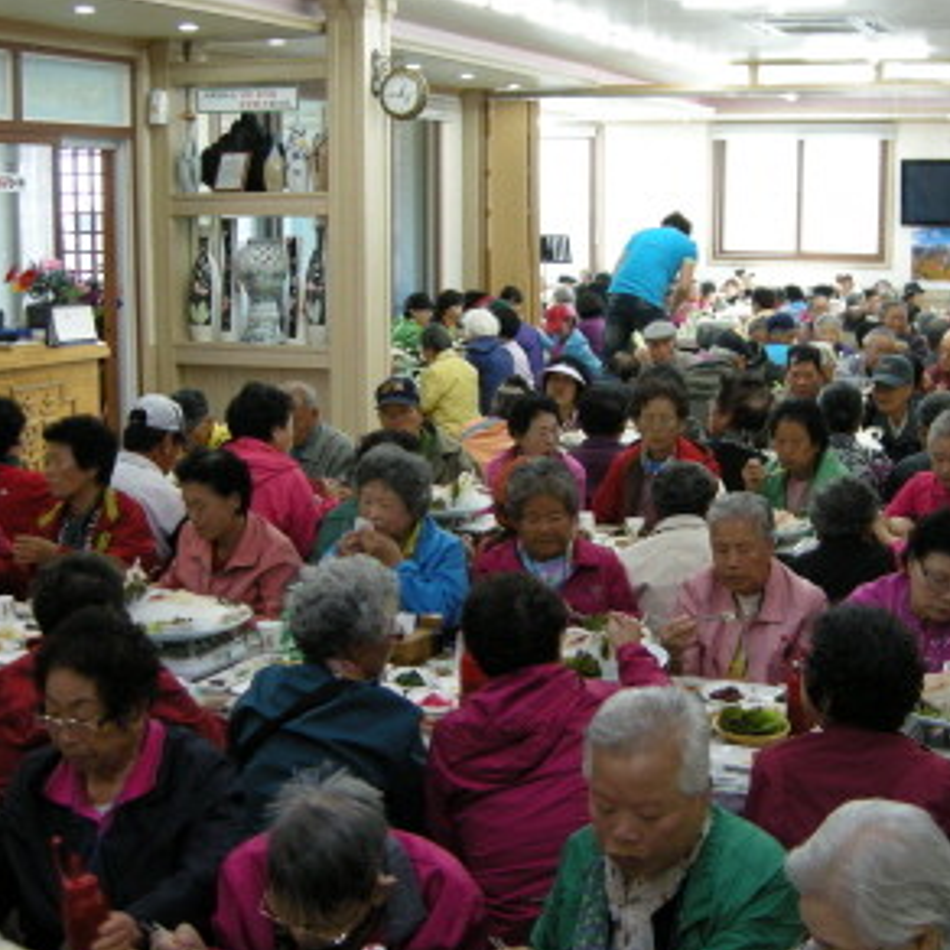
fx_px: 1646
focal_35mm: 53
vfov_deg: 32.2
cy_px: 490
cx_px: 599
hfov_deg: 32.0
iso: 165
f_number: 2.7
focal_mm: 7.5
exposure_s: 1/54.2
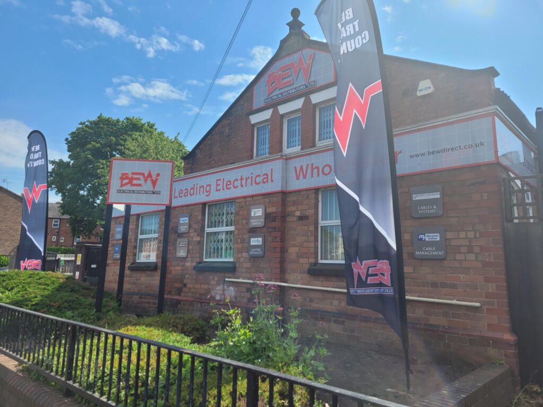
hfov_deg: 67.3
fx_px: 408
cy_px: 204
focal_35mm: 26
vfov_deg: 53.1
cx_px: 272
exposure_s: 1/2490
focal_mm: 5.4
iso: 40
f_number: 1.8
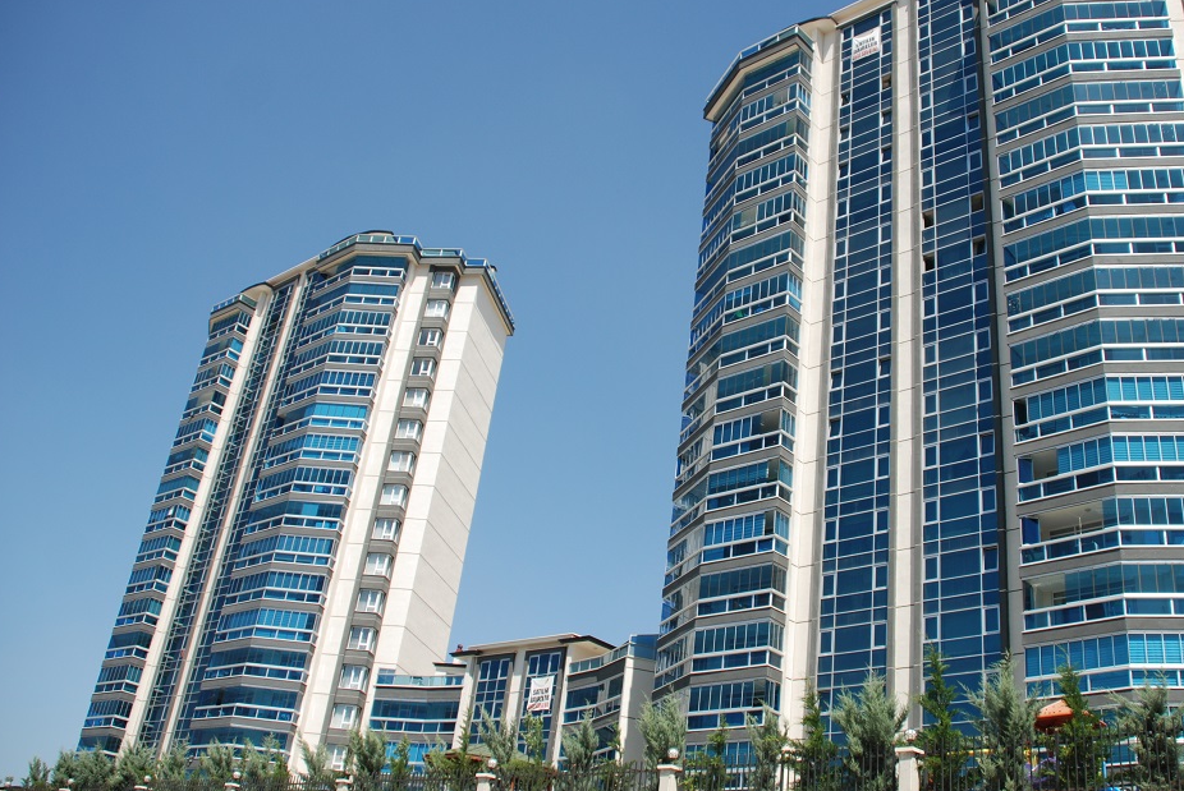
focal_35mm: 35
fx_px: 1152
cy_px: 352
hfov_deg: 54.0
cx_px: 708
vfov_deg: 37.9
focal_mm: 18
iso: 100
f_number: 3.5
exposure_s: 1/1000
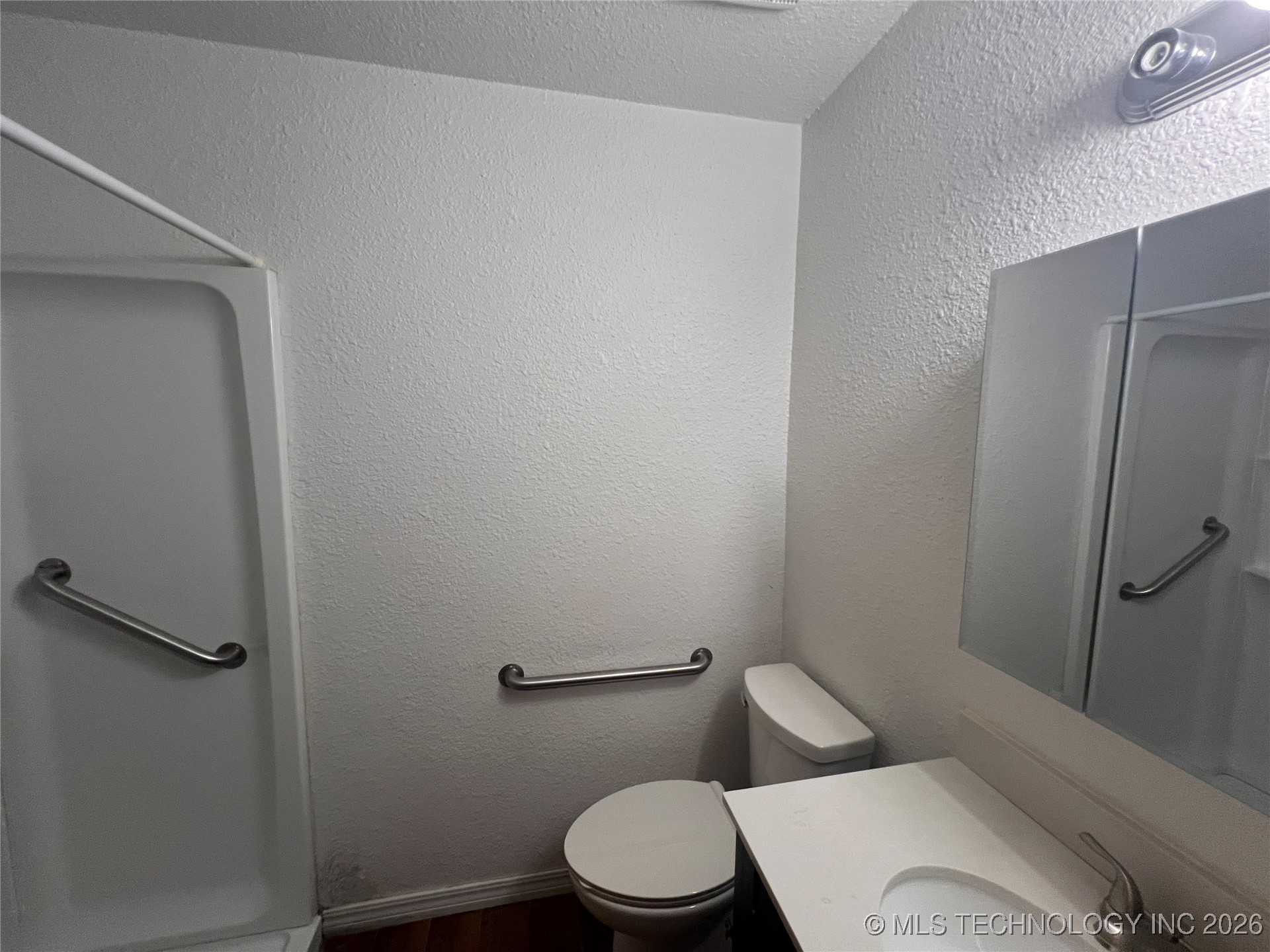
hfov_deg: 106.2
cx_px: 635
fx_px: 477
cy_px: 476
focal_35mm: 13
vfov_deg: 89.9
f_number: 1.8
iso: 125
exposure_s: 1/60
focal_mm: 1.57
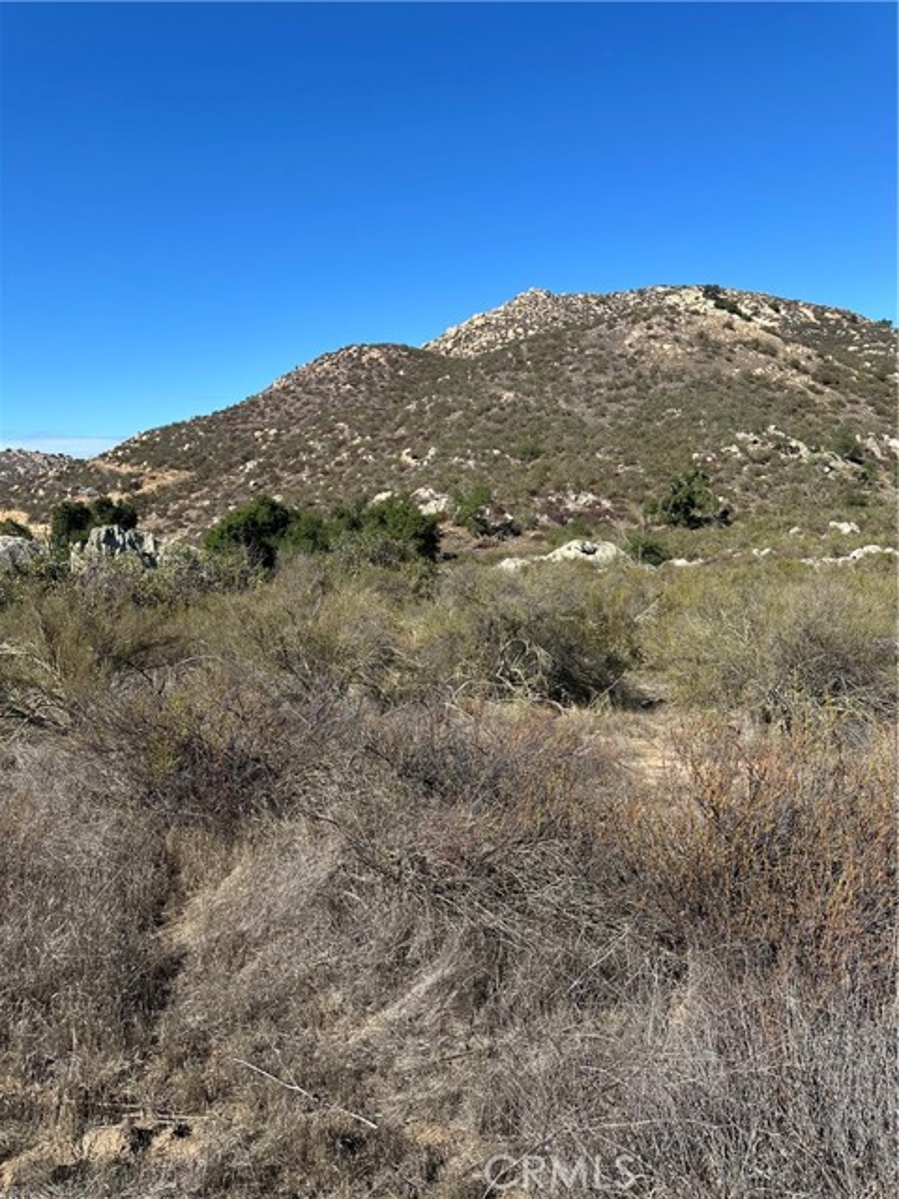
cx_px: 450
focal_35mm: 24
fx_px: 831
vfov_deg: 71.6
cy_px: 600
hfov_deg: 56.8
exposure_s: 1/3247
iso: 80
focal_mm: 6.86
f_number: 1.78
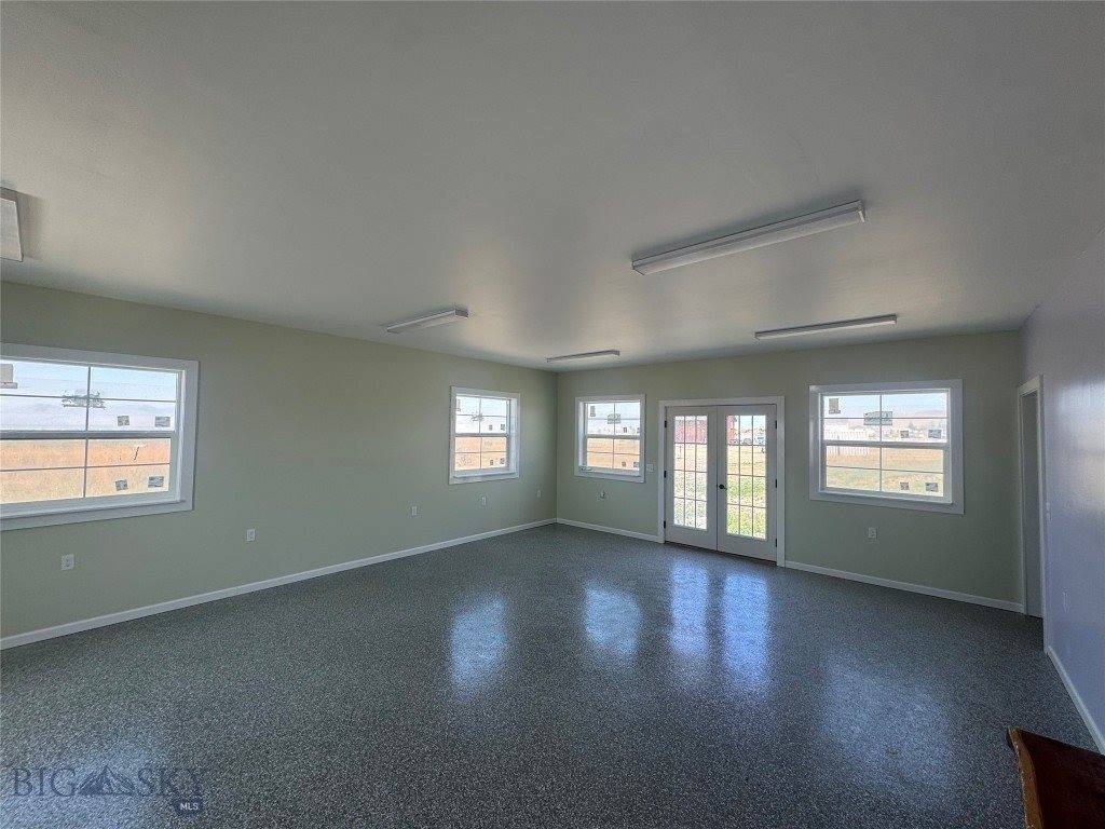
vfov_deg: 85.7
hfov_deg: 102.1
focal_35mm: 14
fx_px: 447
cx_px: 552
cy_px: 414
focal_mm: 2.22
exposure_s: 1/143
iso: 40
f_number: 2.2
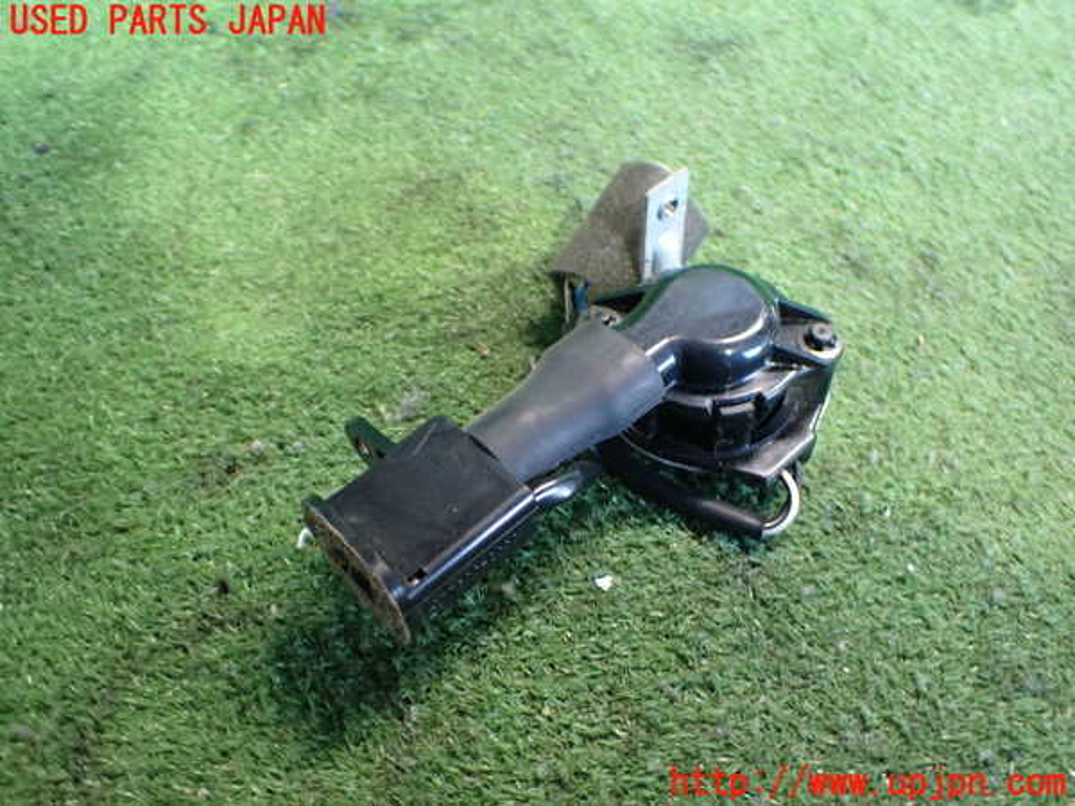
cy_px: 403
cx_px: 538
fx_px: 932
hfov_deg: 60.0
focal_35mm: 30
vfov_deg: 46.8
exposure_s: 1/30
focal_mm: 5.4
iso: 800
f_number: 2.3
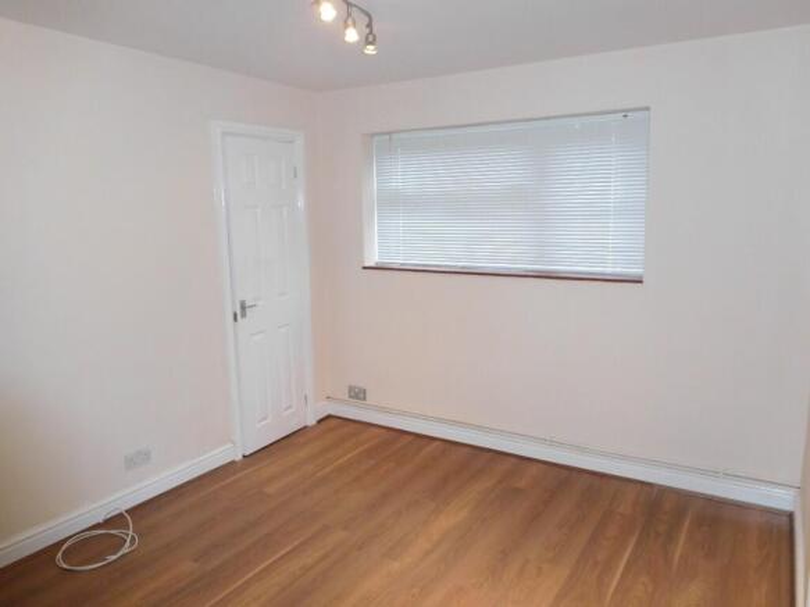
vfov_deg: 54.9
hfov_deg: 69.4
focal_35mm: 25
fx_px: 585
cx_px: 405
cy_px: 304
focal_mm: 4.5
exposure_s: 1/30
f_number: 3.4
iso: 400
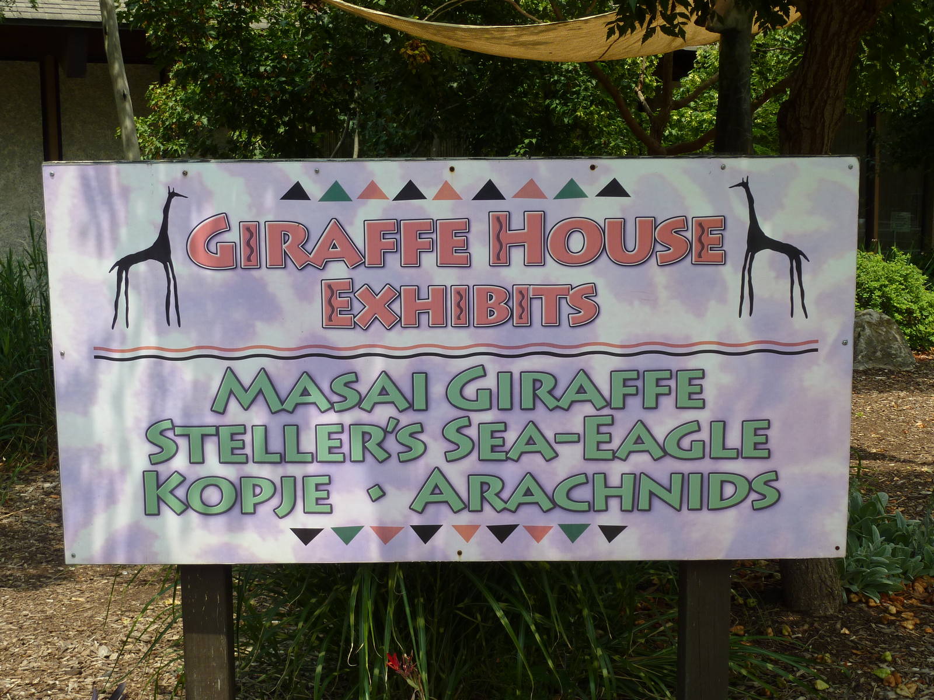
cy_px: 350
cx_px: 467
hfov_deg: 39.7
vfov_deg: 30.3
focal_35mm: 48
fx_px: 1295
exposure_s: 1/500
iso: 80
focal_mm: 7.9
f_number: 4
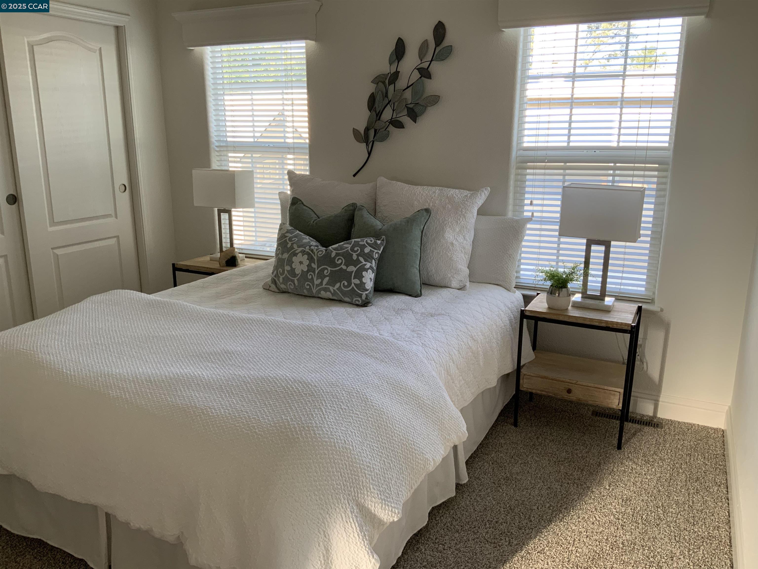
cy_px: 284
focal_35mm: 29
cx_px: 379
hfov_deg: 61.7
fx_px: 635
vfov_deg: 48.2
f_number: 1.8
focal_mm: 3
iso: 64
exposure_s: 1/120
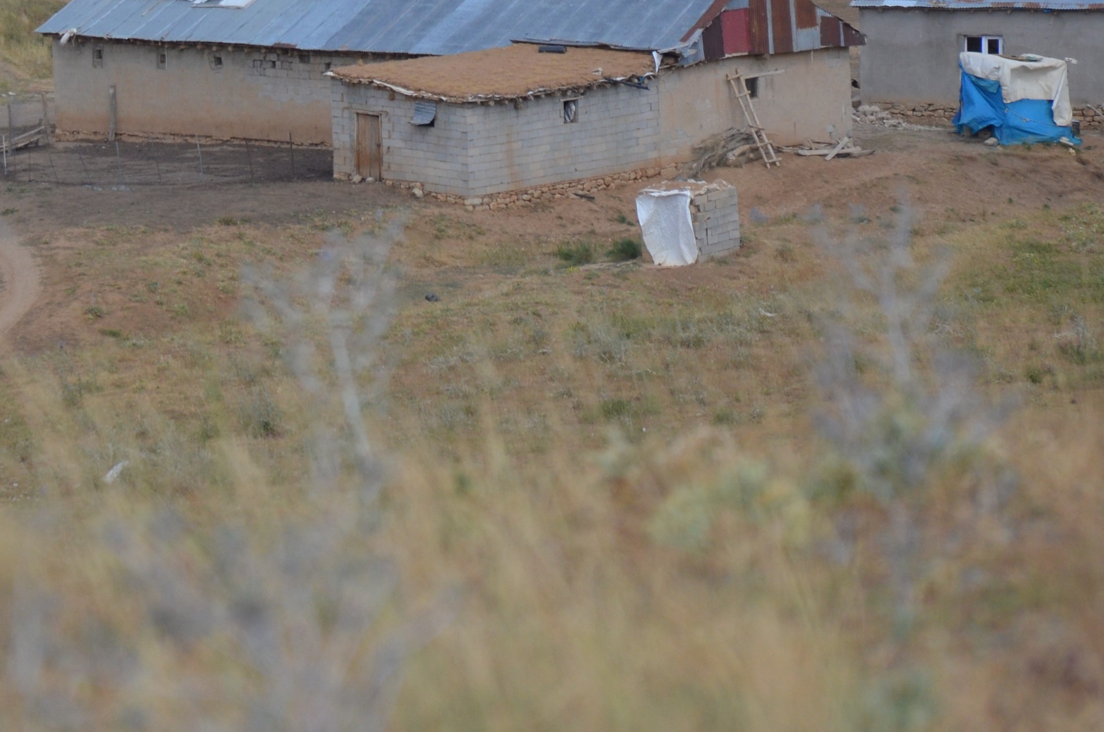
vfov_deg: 2.9
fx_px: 14628
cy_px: -72
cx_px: 315
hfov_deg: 4.3
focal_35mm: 478
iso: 400
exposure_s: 1/1600
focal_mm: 140
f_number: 5.6
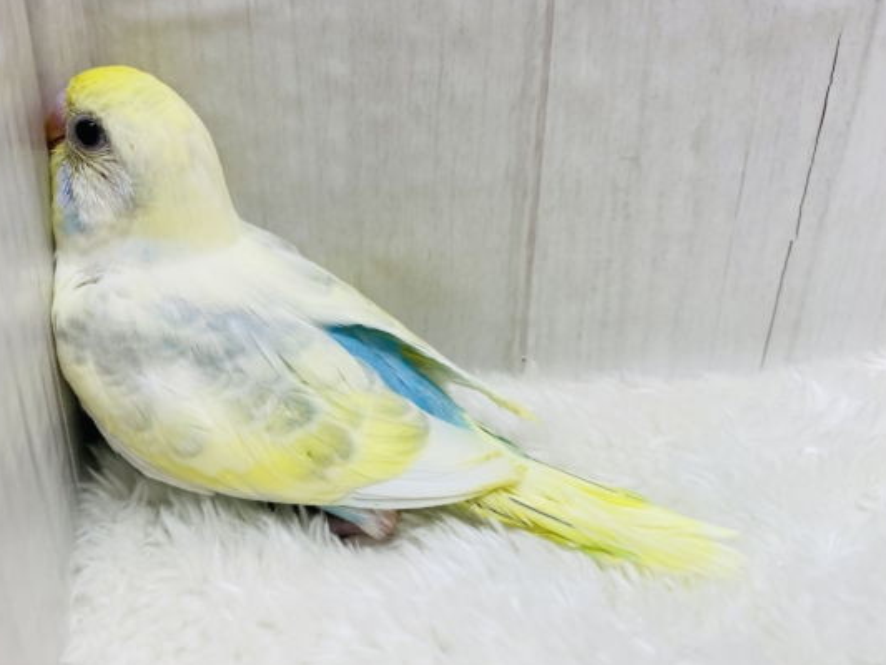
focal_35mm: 30
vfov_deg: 46.8
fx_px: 768
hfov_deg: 59.7
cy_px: 314
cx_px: 376
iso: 64
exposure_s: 1/100
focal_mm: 4.25
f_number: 1.8
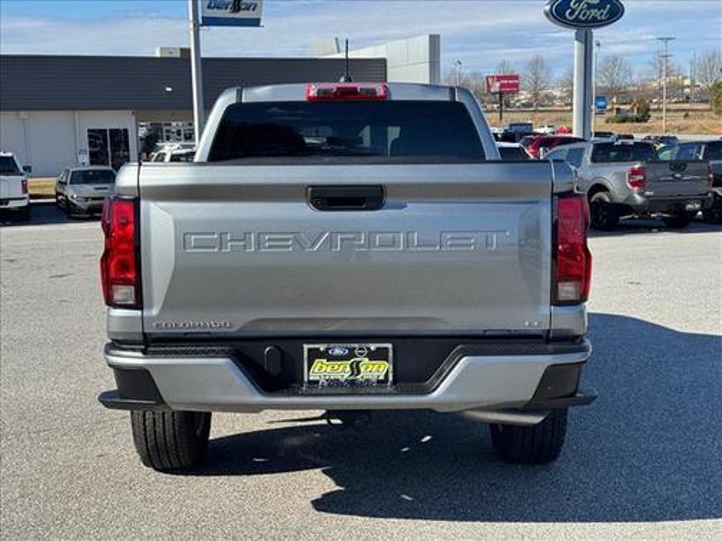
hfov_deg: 39.7
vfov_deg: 30.3
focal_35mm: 48
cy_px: 270
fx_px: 1001
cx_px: 361
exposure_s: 1/2833
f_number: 1.78
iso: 64
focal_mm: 6.76
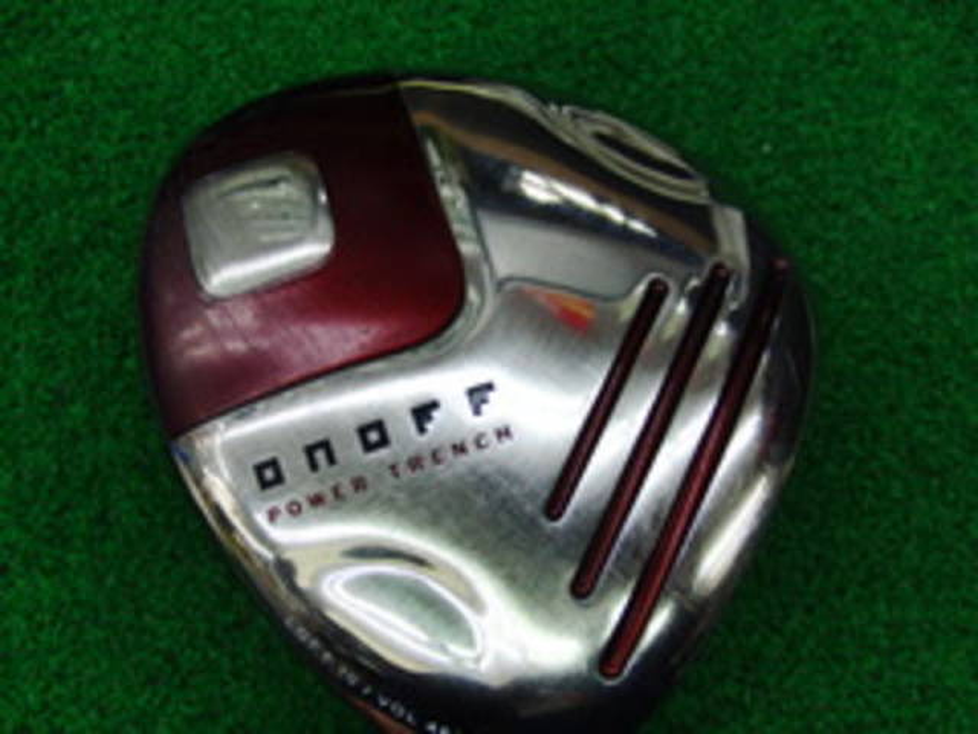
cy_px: 367
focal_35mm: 37
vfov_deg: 38.7
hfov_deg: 50.1
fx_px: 1045
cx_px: 489
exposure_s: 1/80
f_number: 3.6
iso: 250
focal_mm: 6.42
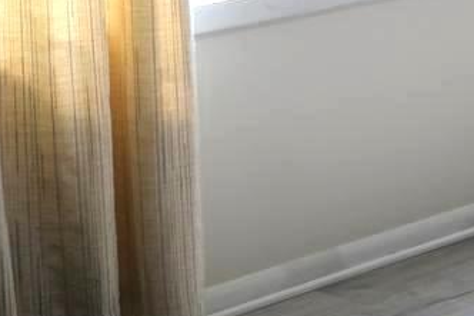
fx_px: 1948
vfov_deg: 9.0
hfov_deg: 11.3
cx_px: 1172
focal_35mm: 148
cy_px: -174
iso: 250
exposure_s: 1/60
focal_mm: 24
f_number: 4
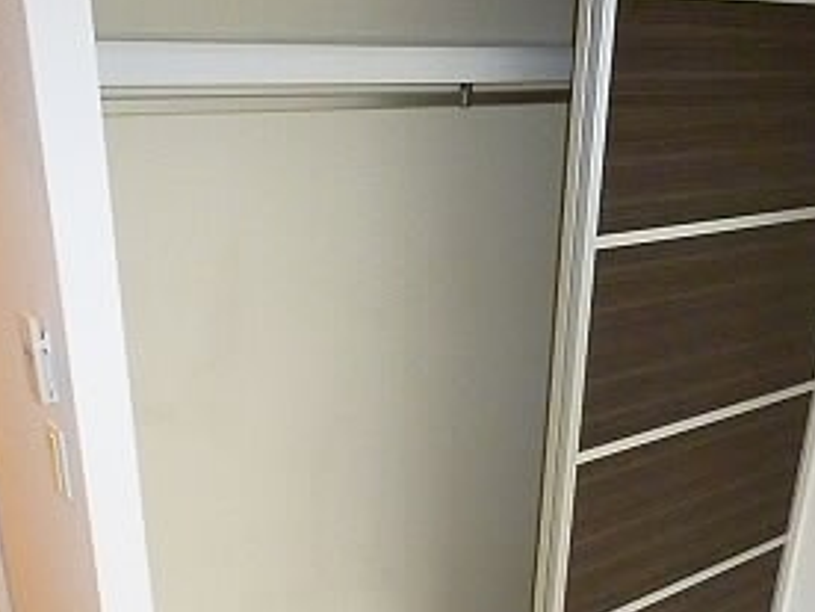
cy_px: 454
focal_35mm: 39
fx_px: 918
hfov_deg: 47.9
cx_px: 402
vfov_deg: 36.0
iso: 1600
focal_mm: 4.5
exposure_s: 1/60
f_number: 3.1
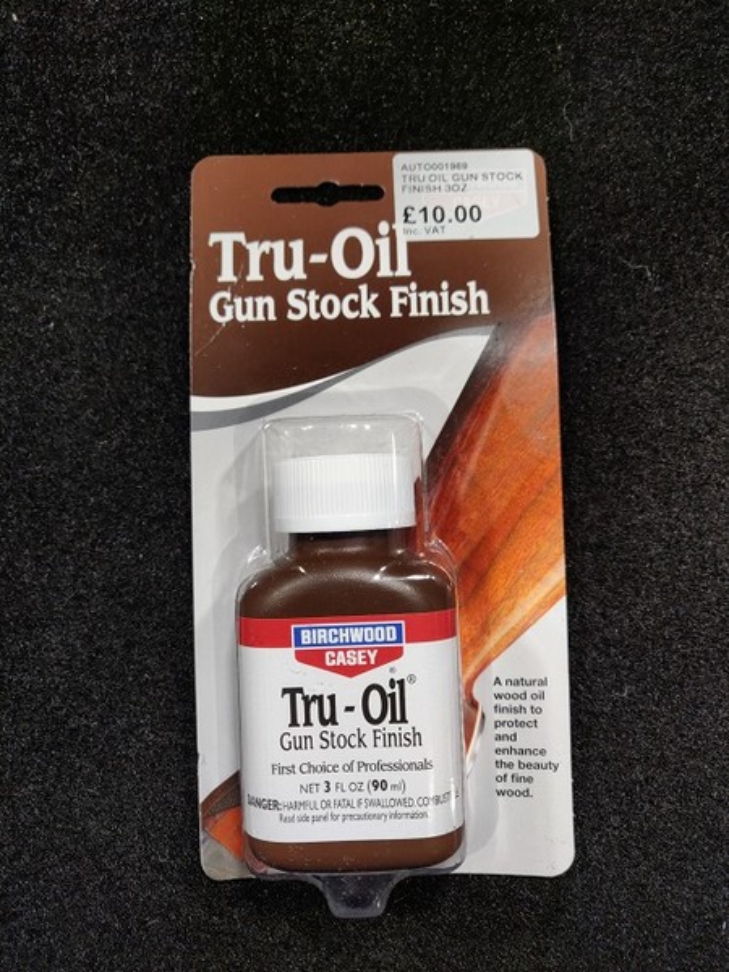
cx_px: 364
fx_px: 702
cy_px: 486
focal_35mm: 25
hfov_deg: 54.9
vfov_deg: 69.4
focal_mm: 4.25
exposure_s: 1/50
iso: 200
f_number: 1.7
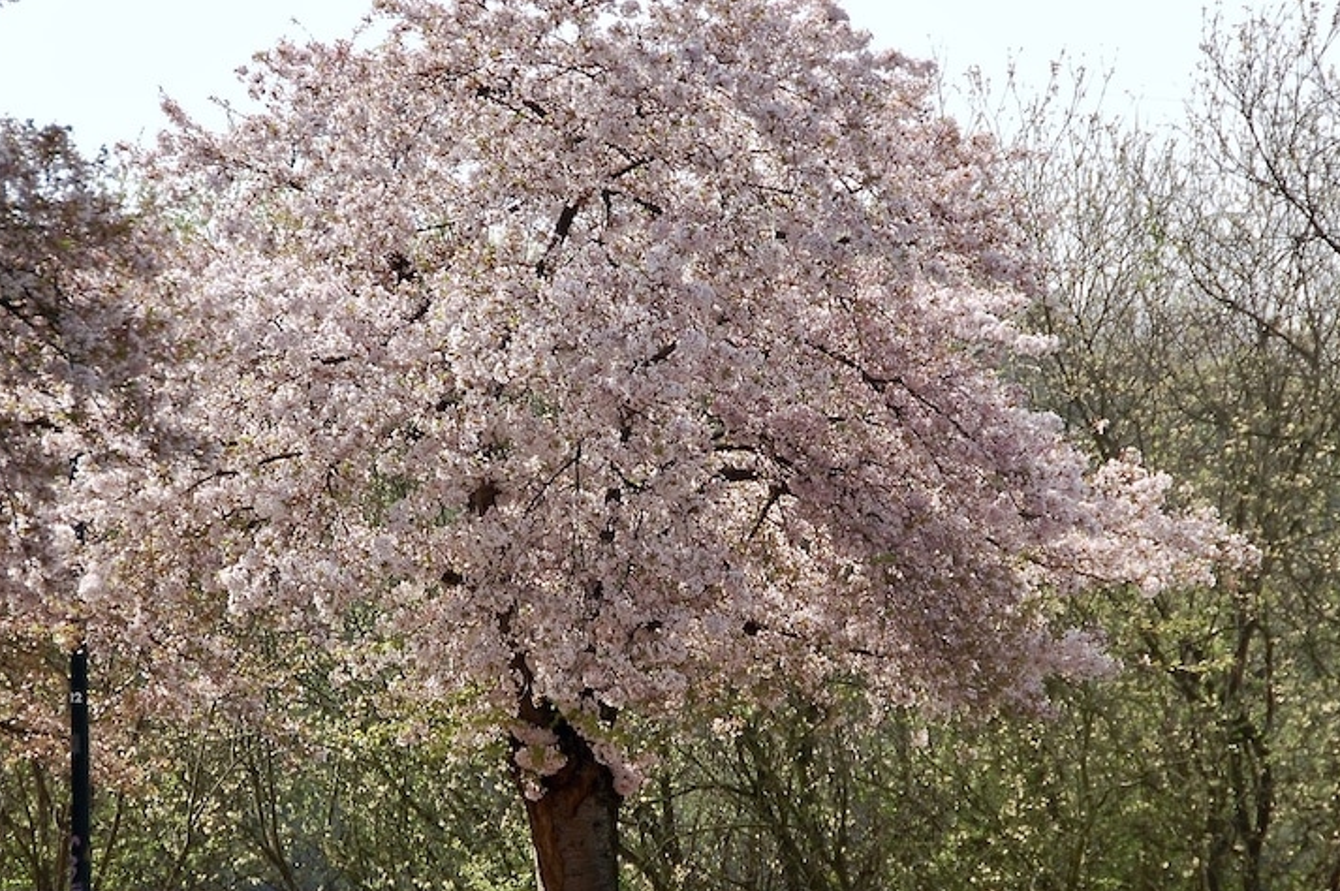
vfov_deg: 5.5
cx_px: 611
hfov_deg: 8.2
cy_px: 548
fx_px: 9297
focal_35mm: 250
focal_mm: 116
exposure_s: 1/500
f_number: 6
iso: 220
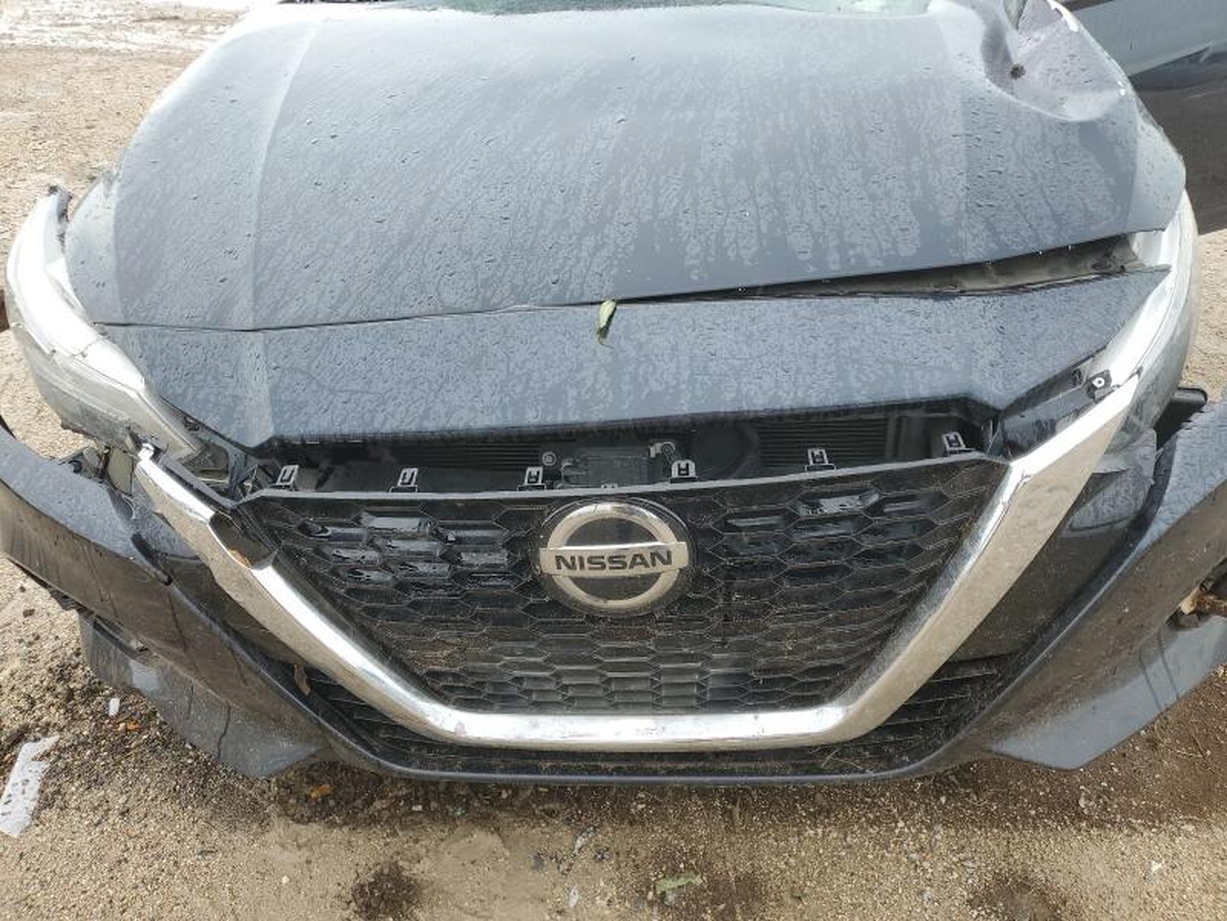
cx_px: 614
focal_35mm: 26
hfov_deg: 67.3
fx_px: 922
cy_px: 460
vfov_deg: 53.1
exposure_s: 1/526
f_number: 1.5
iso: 50
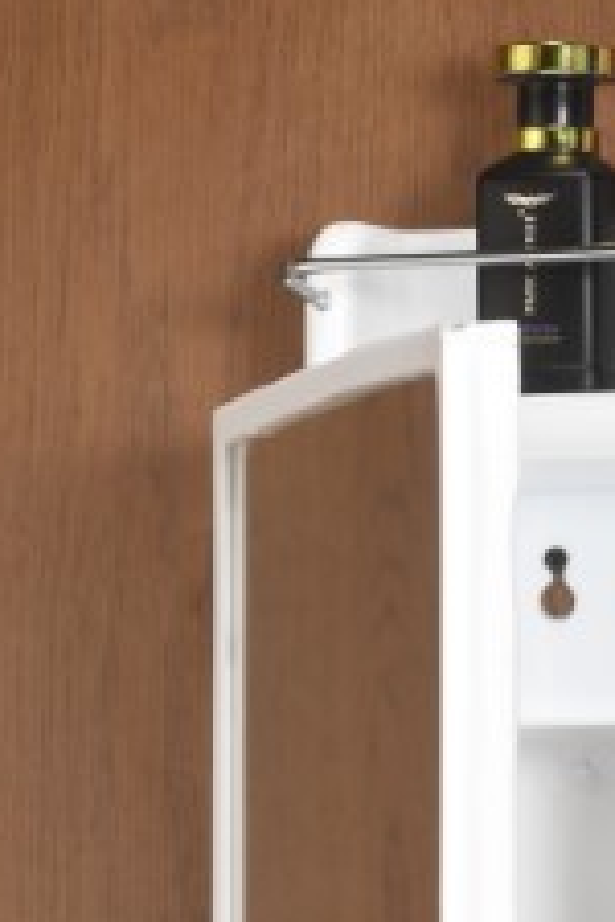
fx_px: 8686
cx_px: 783
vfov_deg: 6.1
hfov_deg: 4.0
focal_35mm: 339
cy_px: 1020
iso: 200
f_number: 16
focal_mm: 85
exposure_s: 1/50
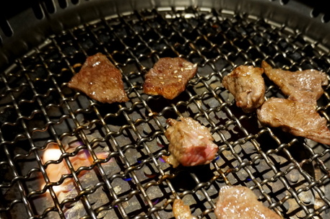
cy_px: 144
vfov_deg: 31.6
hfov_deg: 46.0
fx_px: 385
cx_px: 207
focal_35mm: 42
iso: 1000
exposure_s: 1/60
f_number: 4
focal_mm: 20
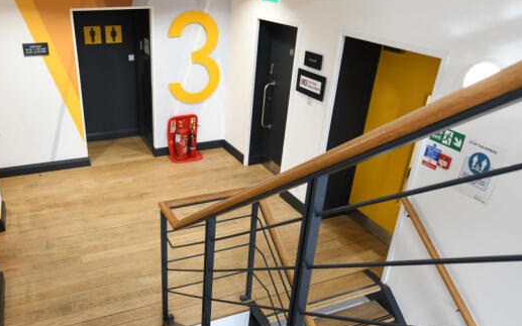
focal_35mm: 31
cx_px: 192
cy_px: 197
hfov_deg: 60.3
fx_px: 441
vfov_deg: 40.4
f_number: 5
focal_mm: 24
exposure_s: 1/100
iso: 800
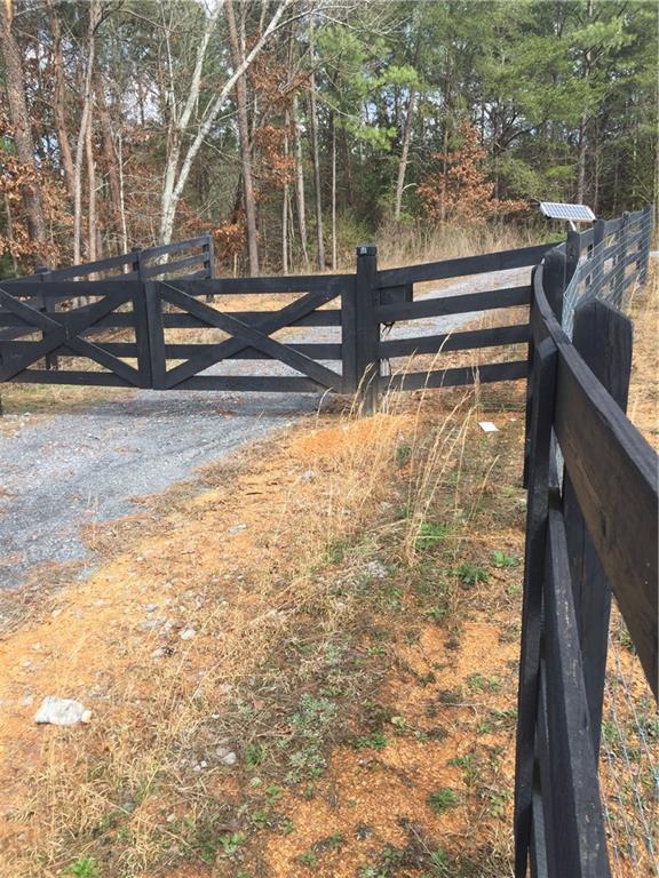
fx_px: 736
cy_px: 439
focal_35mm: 29
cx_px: 330
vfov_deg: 61.7
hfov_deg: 48.2
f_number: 2.2
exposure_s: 1/659
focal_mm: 4.15
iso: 32
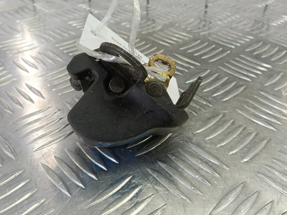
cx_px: 128
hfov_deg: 63.3
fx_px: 232
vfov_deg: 49.6
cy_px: 90
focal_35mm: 28
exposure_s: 1/50
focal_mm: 4.11
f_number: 1.6
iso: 148
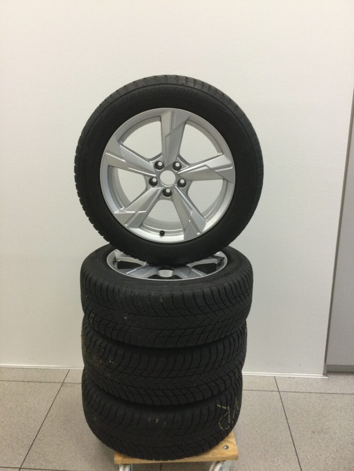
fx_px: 423
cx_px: 177
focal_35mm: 31
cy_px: 236
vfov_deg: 58.4
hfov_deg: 45.4
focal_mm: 3.3
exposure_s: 1/33
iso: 125
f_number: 2.4
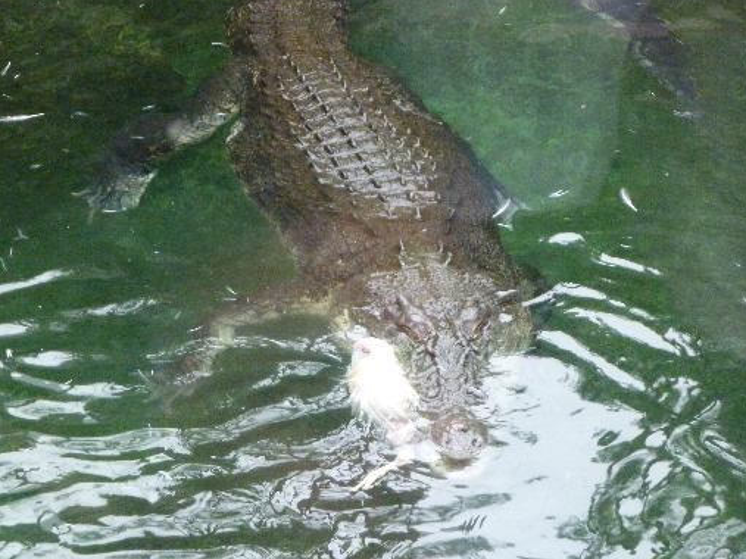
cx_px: 344
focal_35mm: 143
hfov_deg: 13.8
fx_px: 3081
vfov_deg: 10.4
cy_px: 308
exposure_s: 1/80
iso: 800
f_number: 5.9
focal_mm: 22.8
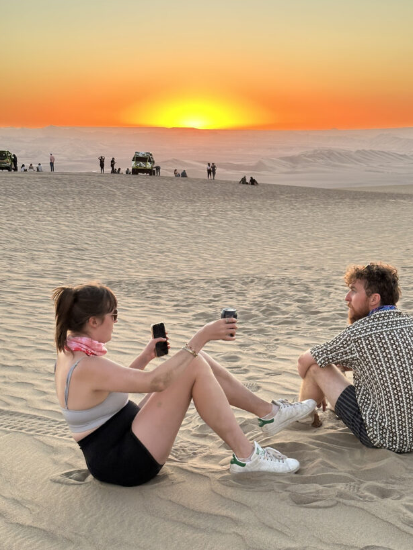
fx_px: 955
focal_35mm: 60
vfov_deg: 32.2
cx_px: 258
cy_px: 248
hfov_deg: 24.3
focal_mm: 6.86
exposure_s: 1/306
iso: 64
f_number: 1.78
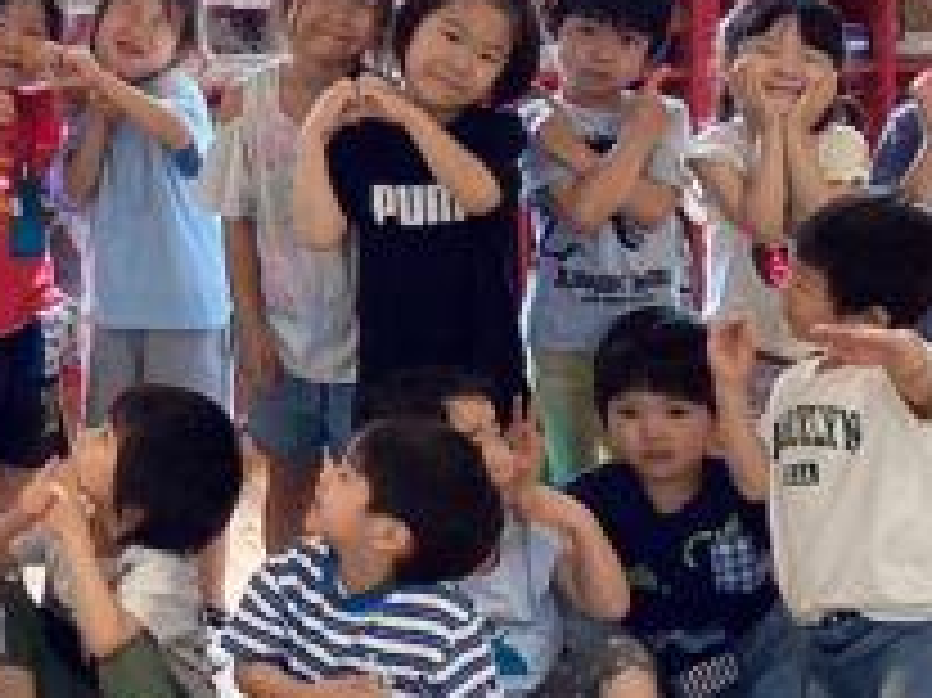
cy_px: -68
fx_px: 3094
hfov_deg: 16.0
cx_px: -356
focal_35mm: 115
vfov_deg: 12.6
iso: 50
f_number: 2.4
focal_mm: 3.3
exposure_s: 1/60
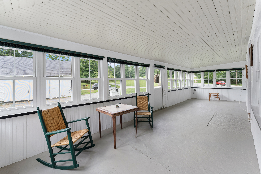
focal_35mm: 14
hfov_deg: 104.3
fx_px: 101
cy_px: 87
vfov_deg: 81.2
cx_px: 130
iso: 800
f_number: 8
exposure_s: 1/125
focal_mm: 14
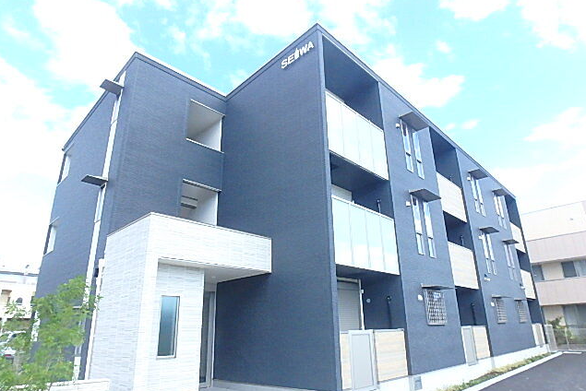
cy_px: 210
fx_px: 358
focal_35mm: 22
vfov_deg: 57.2
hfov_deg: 78.6
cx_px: 293
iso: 800
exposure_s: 1/640
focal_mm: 3.7
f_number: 6
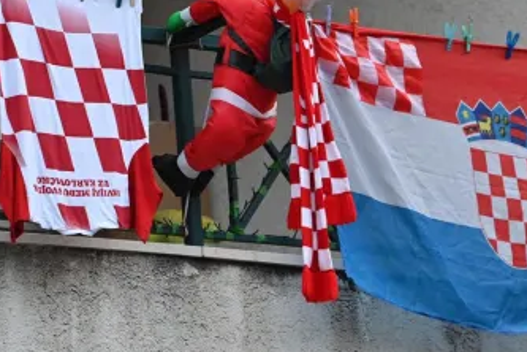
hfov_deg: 4.5
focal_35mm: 456
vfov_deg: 3.0
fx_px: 6675
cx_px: 169
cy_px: 103
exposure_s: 1/100
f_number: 4.5
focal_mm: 200
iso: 400
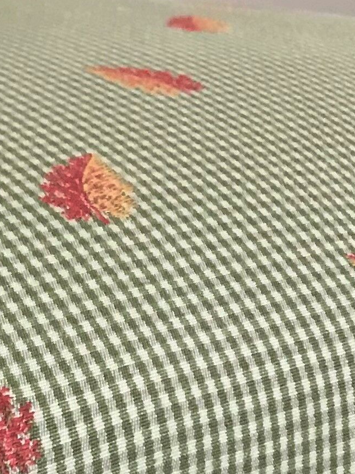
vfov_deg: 15.2
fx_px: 1778
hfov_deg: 11.4
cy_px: 286
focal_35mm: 130
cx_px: 164
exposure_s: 1/11
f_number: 1.8
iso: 100
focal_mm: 3.99
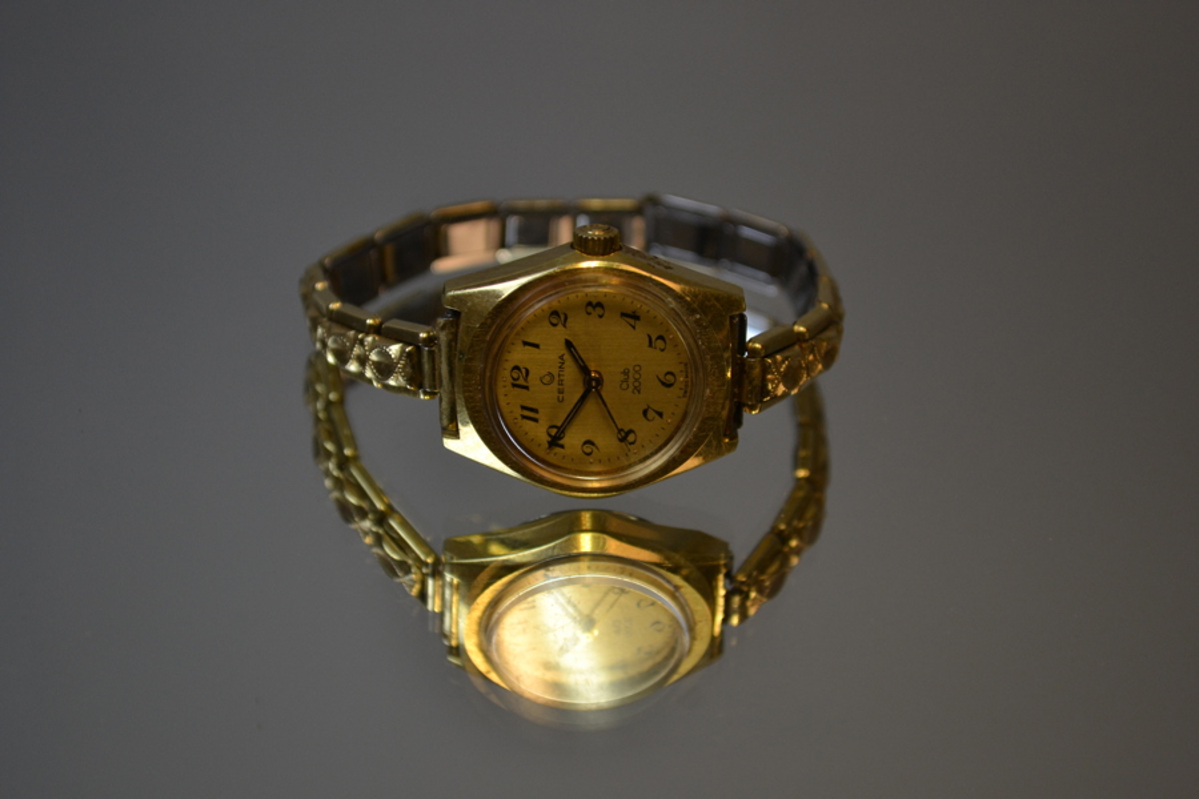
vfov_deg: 18.2
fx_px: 2498
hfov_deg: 27.0
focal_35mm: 75
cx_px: 600
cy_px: 400
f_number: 5.6
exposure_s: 1/60
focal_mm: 50
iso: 560
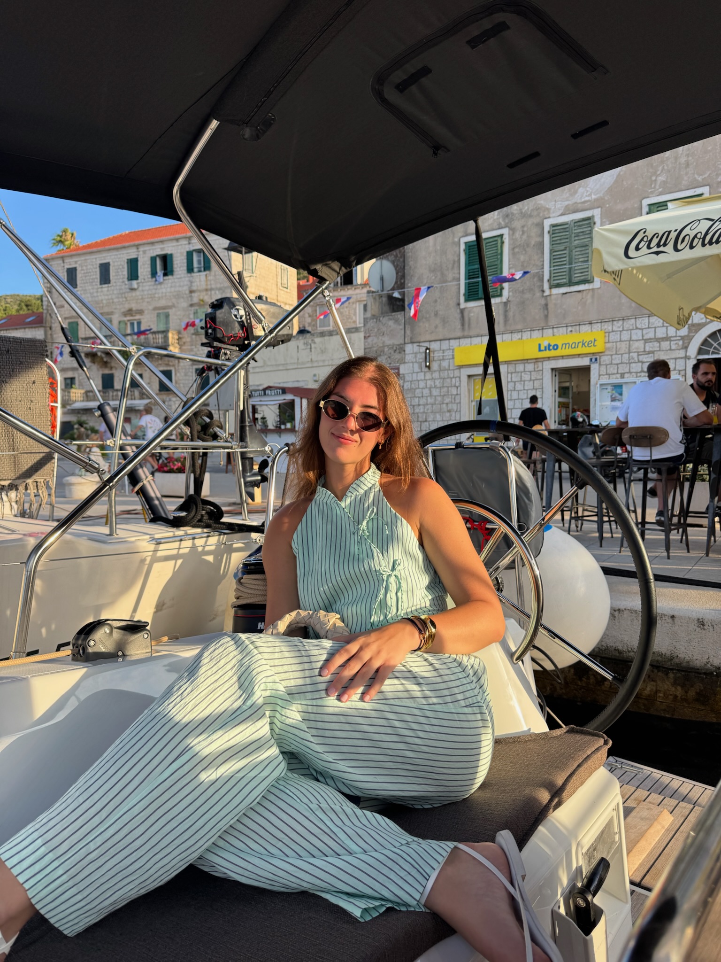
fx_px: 667
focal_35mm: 24
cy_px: 481
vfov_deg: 71.6
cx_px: 360
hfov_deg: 56.8
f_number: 1.78
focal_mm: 6.76
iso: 80
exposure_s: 1/853
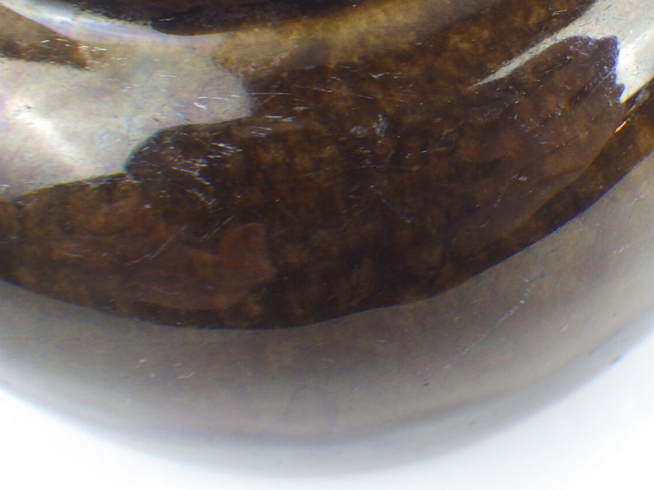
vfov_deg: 24.8
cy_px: 91
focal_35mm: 58
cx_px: 481
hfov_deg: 32.7
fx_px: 1096
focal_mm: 6.1
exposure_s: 1/13
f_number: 3.8
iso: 125
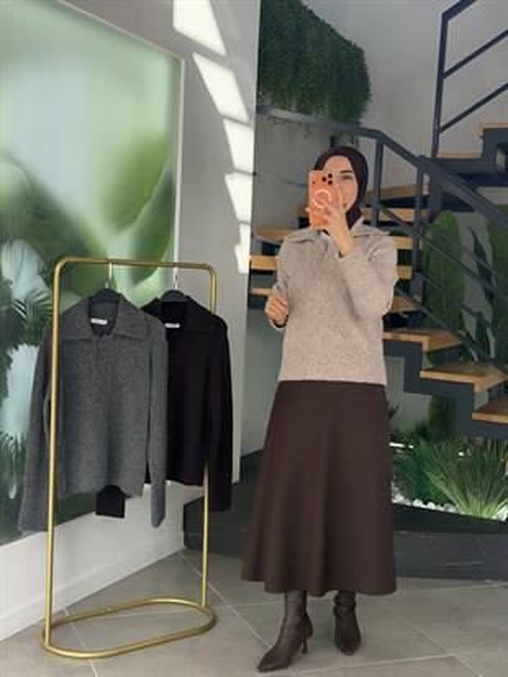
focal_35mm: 48
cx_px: 254
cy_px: 338
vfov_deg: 39.6
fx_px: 939
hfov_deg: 30.3
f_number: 1.78
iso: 80
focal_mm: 6.76
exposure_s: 1/754
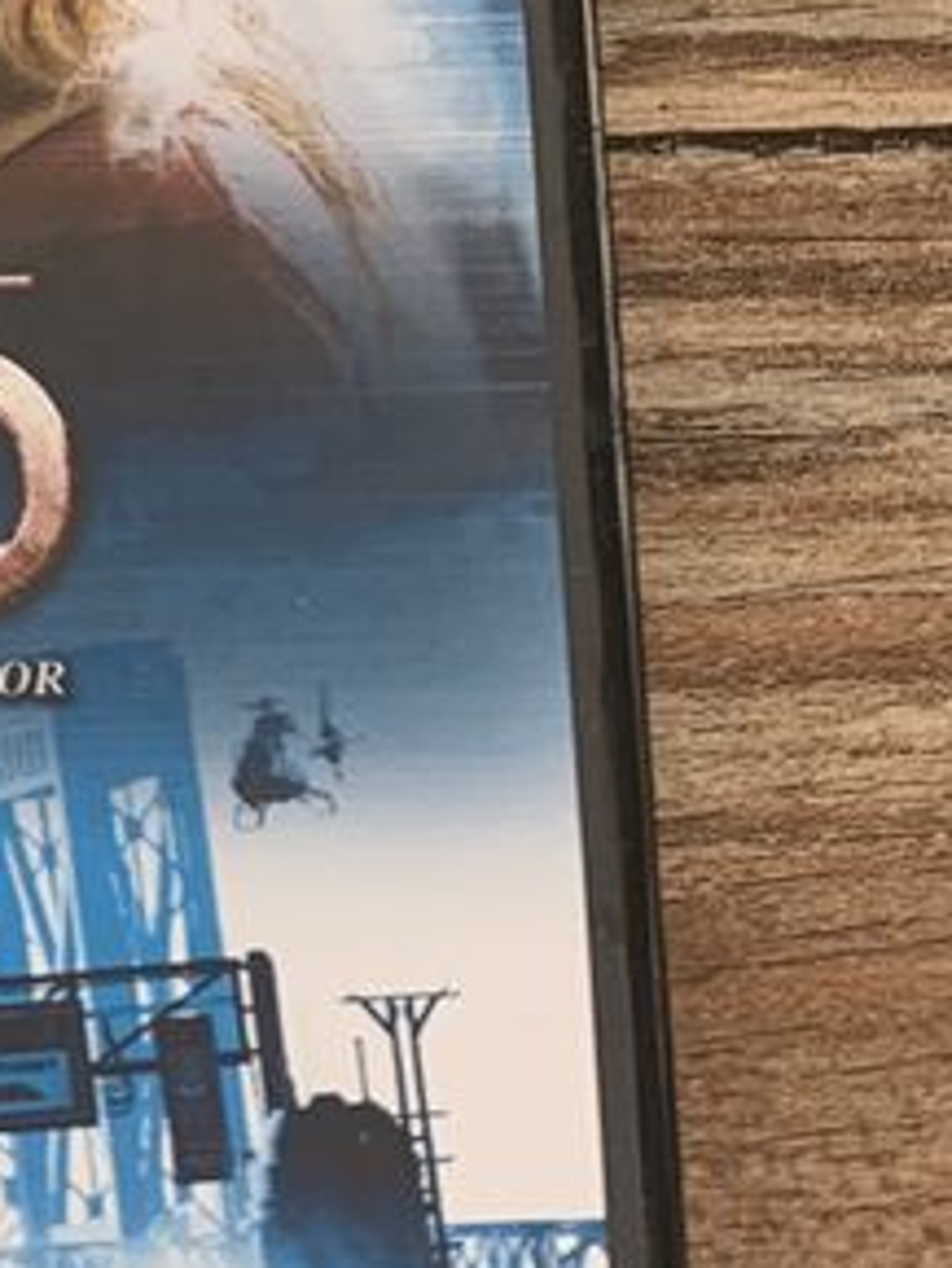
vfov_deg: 21.5
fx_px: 3298
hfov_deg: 15.2
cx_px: -487
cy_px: 259
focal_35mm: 90
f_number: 1.8
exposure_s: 1/121
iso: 100
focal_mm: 4.25
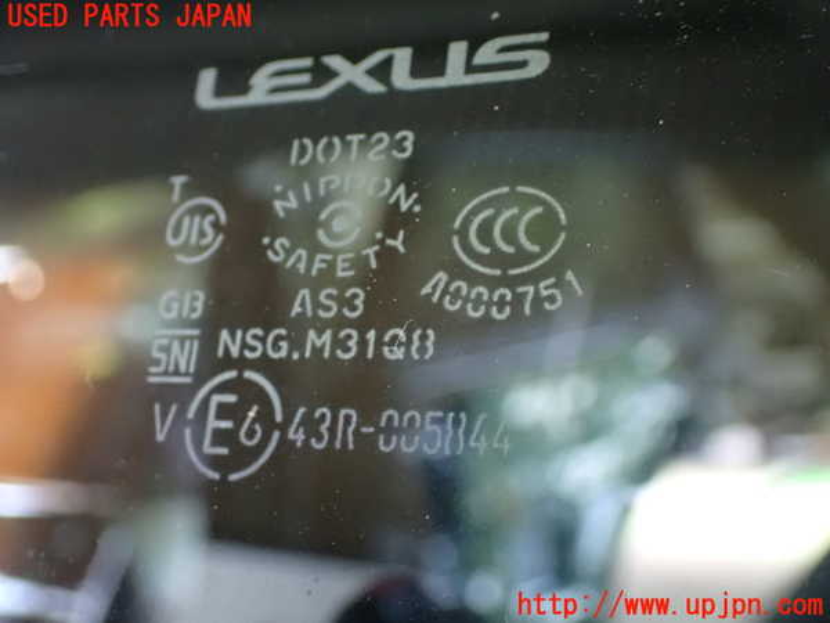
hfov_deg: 40.4
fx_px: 1127
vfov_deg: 30.9
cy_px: 312
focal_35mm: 47
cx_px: 415
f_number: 3.1
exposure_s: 1/40
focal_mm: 8.4
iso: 1600
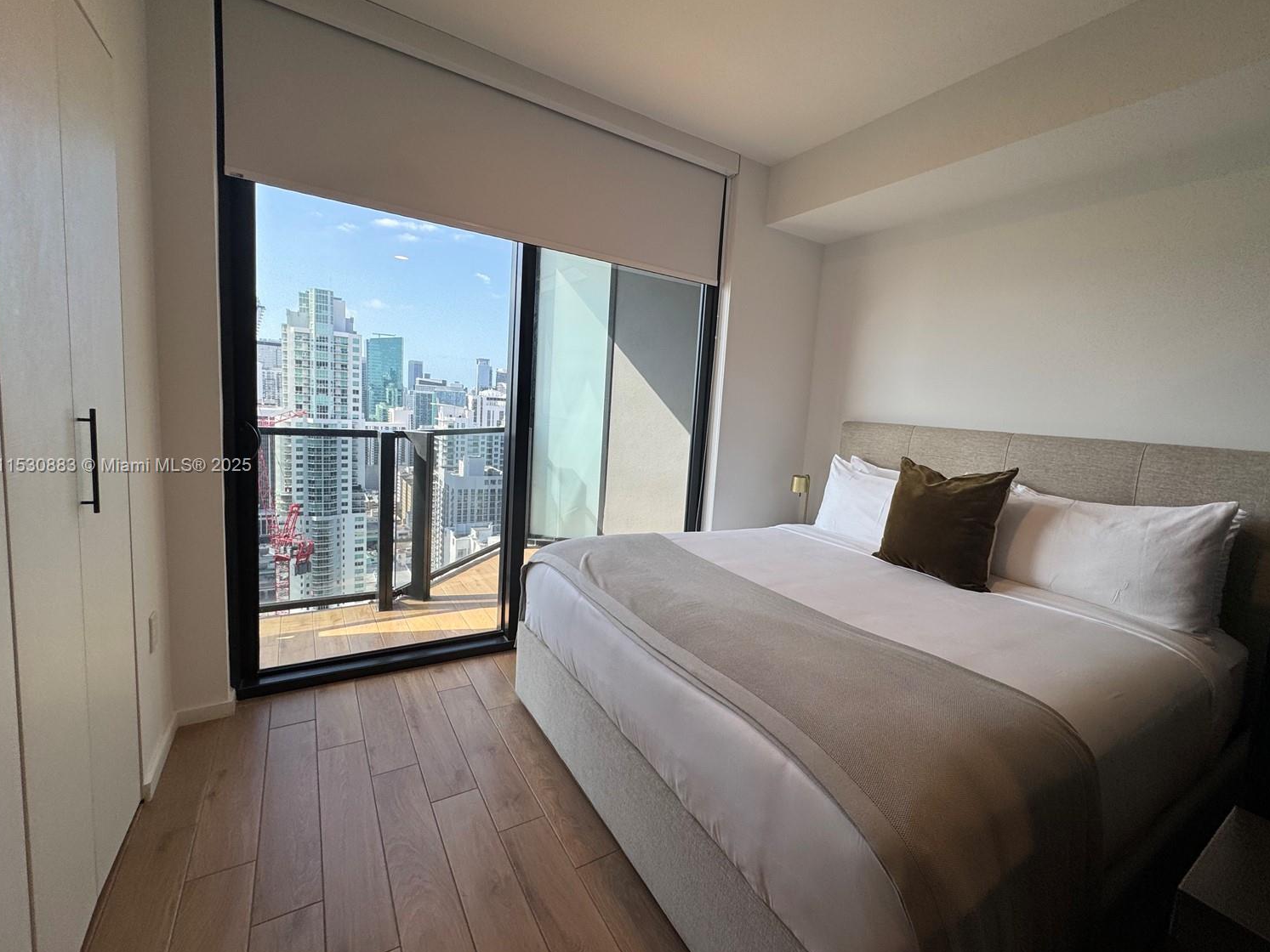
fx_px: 550
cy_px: 467
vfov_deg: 81.7
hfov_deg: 98.1
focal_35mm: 15
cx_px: 660
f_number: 2.2
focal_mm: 2.22
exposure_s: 1/120
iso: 40
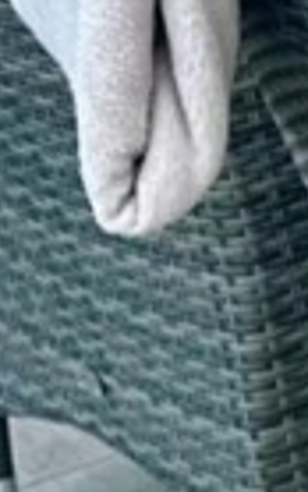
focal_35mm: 203
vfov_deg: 10.2
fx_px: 2724
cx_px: 1607
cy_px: 549
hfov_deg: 5.0
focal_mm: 5.1
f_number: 1.6
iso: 125
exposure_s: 1/91
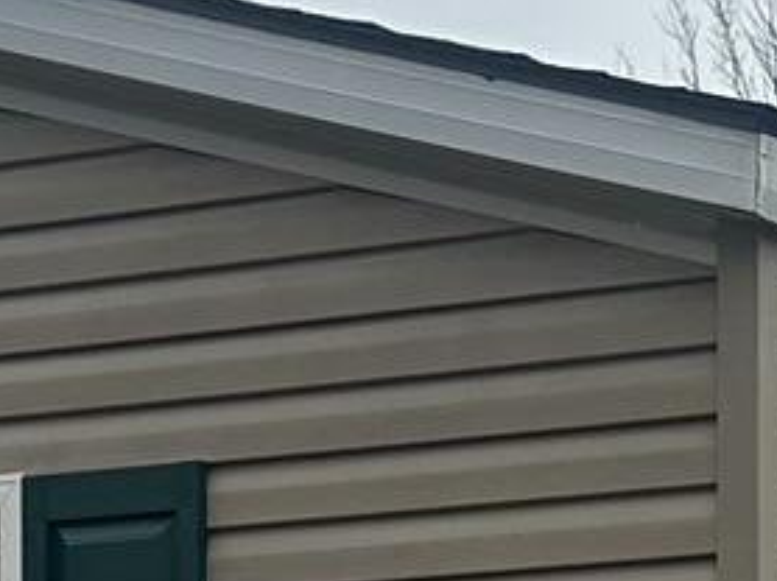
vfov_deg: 8.2
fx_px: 3970
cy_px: 869
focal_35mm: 177
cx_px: 886
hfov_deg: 11.0
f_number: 1.78
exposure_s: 1/1473
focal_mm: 6.86
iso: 80
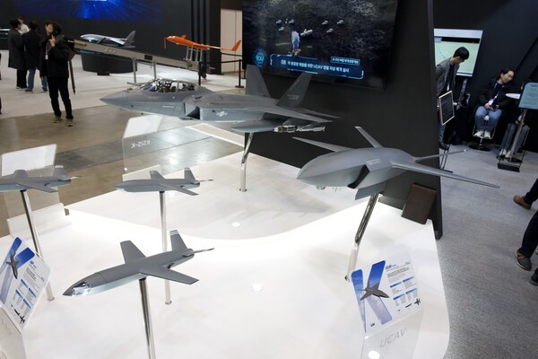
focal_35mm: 25
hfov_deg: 70.7
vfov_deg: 50.6
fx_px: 380
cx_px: 269
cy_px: 180
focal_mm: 25.4
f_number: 5.6
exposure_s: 1/250
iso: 2500
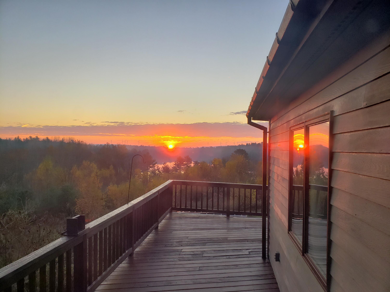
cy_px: 146
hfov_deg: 67.3
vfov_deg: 53.1
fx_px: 293
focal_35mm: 26
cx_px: 195
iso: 50
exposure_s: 1/145
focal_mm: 4.3
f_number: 2.4
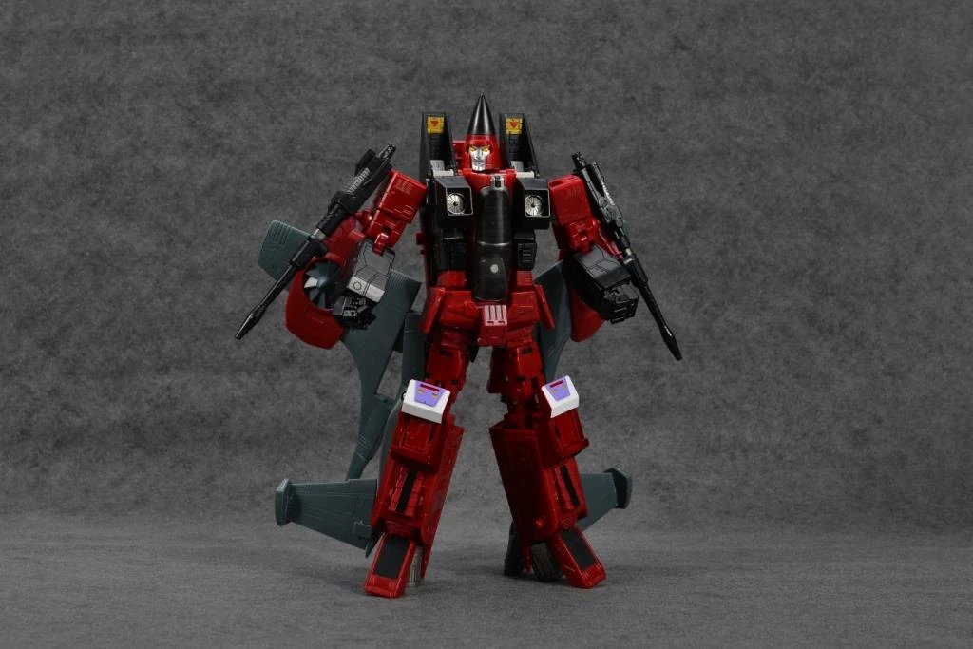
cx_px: 486
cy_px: 324
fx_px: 1568
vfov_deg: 23.4
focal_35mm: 58
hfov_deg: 34.5
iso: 100
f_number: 16
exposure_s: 1/125
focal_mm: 58
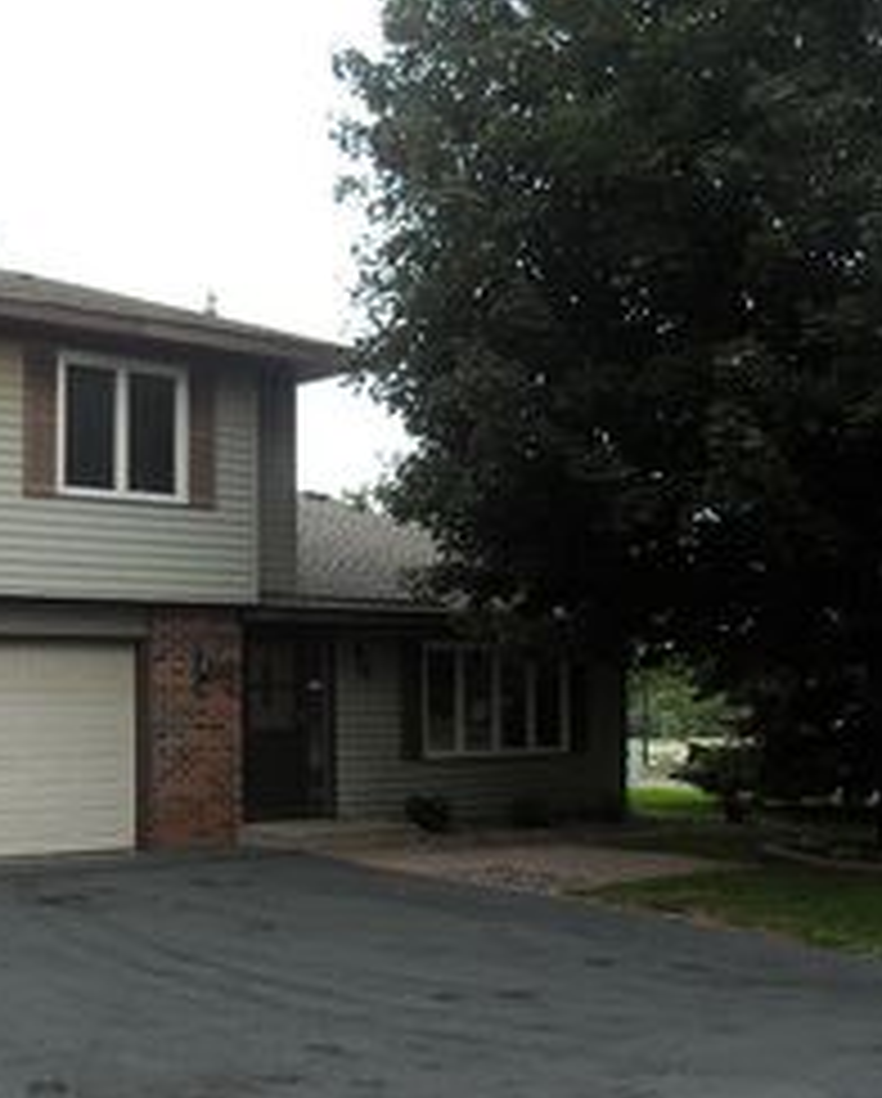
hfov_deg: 31.7
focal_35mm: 47
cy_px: 580
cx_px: 248
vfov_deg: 39.5
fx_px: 1530
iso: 100
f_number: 2.8
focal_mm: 6.3
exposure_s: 1/45
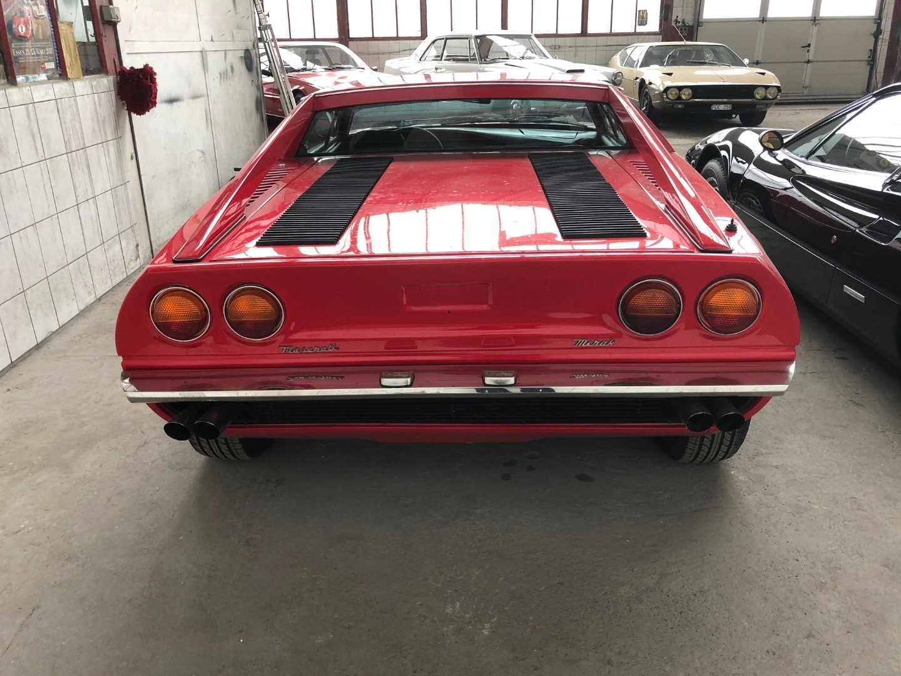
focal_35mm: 28
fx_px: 729
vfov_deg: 49.7
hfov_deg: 63.4
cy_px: 338
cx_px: 450
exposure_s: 1/33
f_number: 1.8
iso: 25
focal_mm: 3.99
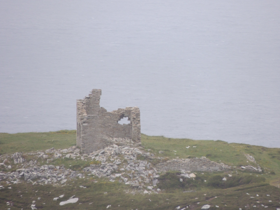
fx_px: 8089
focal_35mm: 1000
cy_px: 105
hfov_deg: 2.0
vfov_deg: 1.5
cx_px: 140
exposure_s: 1/640
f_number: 5.9
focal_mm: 180
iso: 400
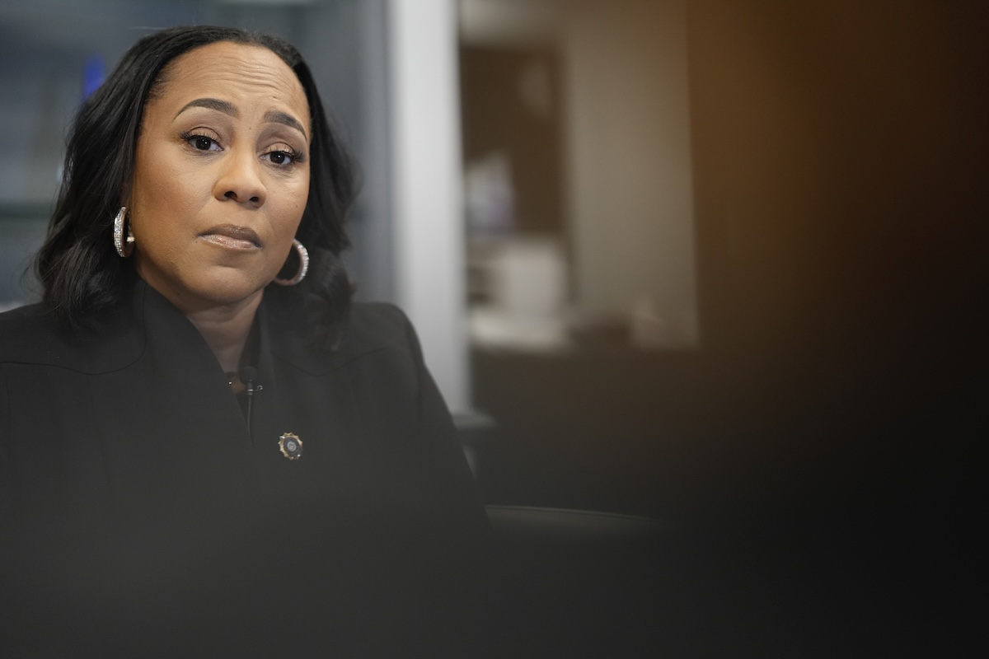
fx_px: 2335
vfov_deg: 16.1
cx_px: 494
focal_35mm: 85
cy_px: 330
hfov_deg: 23.9
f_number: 1.4
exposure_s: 1/1250
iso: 1600
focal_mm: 85
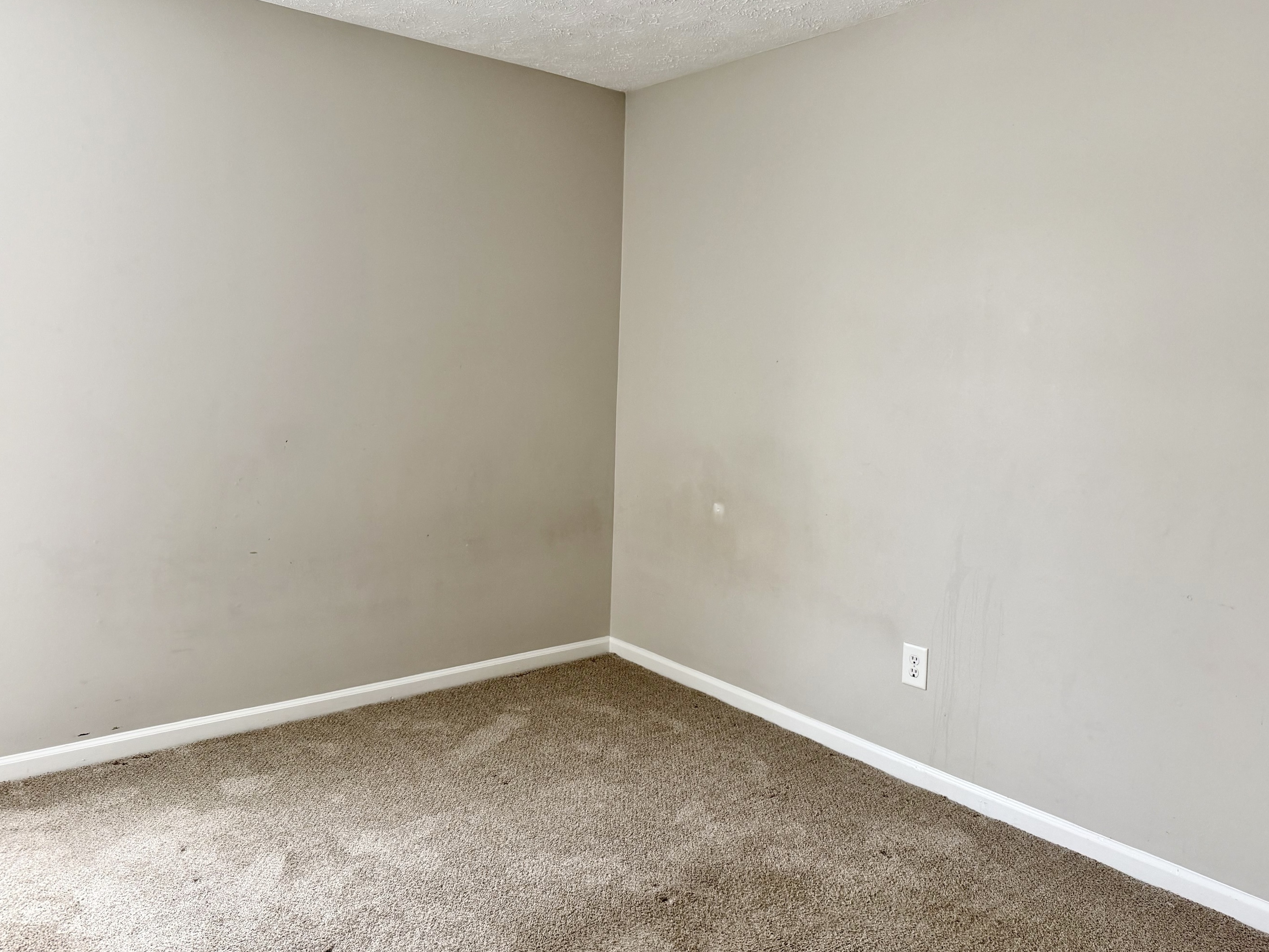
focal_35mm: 26
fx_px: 953
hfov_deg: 67.3
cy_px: 483
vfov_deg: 53.1
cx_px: 638
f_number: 1.78
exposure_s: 1/80
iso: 200
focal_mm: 6.76
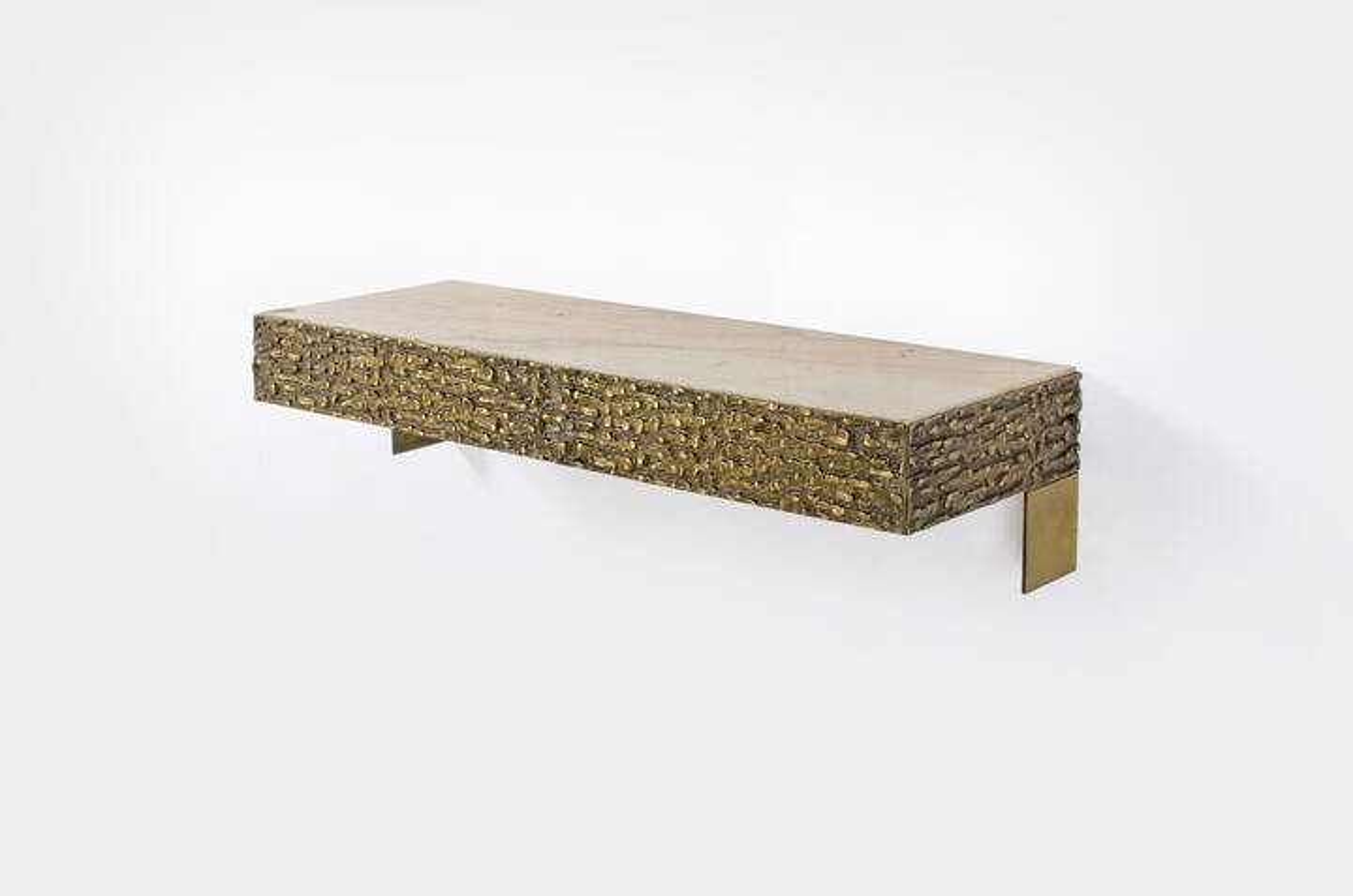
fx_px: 1969
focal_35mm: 52
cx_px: 676
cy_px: 448
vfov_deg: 25.6
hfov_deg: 37.9
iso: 100
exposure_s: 1/160
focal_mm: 35
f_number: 18
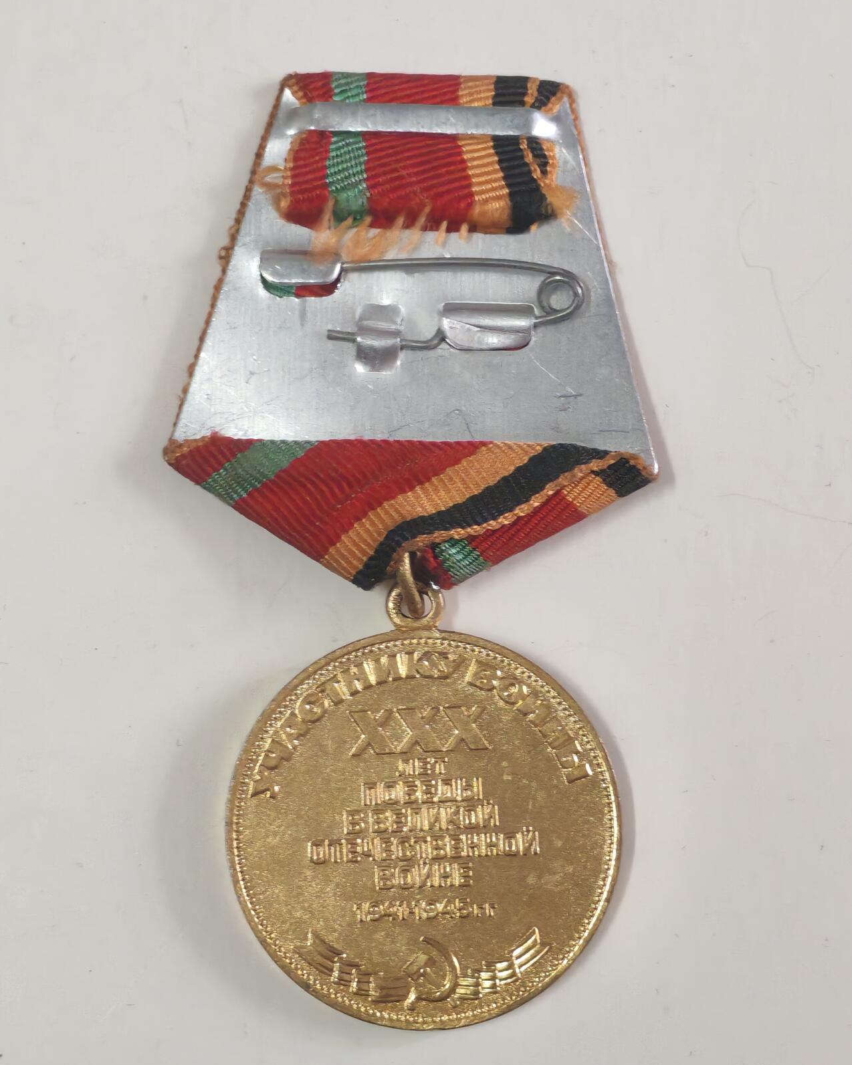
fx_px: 2364
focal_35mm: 75
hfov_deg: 20.4
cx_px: 408
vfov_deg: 25.4
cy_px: 563
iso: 640
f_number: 1.95
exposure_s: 1/33
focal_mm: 5.52
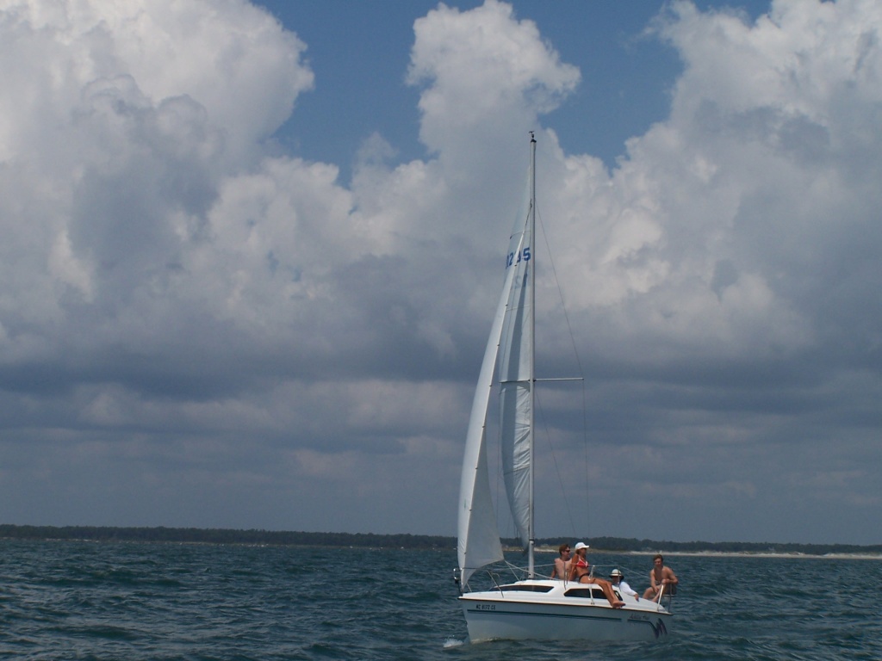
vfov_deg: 18.0
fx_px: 2089
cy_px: 330
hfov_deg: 23.8
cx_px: 441
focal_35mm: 82
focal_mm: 13.7
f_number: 6.3
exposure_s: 1/1000
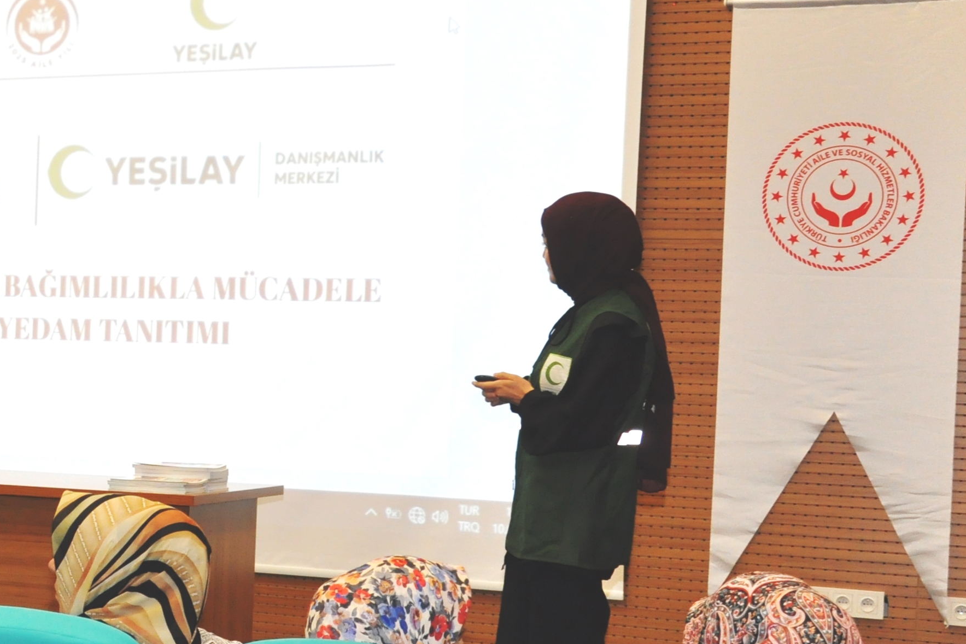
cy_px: 418
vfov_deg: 17.0
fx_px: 2146
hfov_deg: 23.5
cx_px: -148
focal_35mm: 80
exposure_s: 1/60
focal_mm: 22
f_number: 4
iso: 800
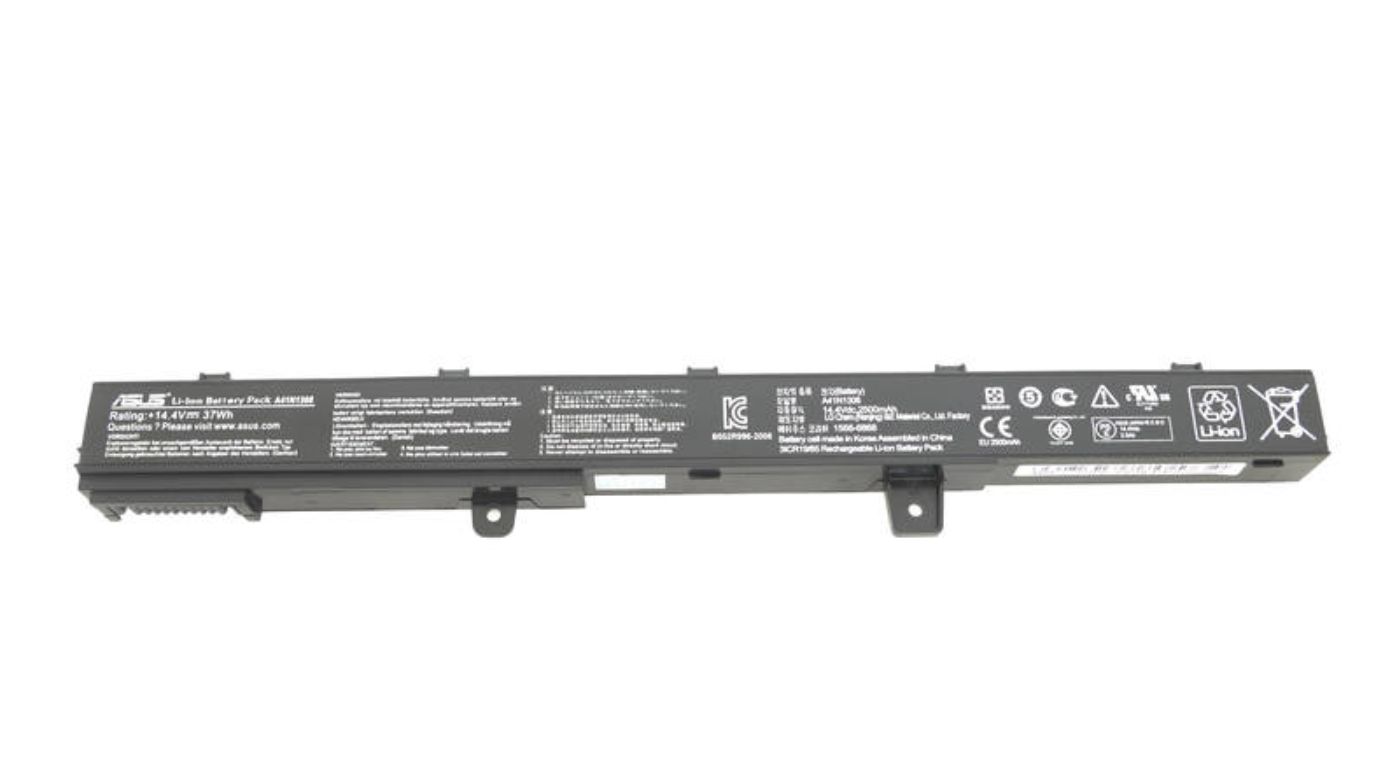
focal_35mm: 38
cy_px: 458
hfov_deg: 52.8
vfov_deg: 31.1
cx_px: 697
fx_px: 1400
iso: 100
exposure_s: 4
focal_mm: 24
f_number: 8
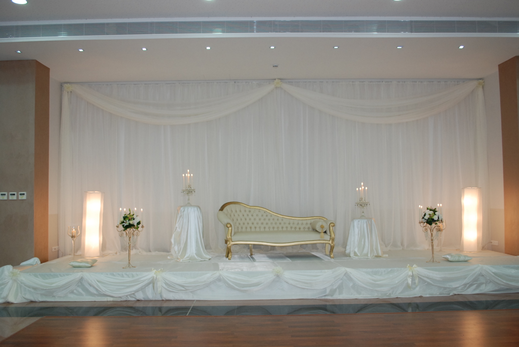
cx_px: 260
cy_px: 174
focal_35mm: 33
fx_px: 476
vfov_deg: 40.1
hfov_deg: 57.2
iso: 500
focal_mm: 22
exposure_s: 1/60
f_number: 4.5
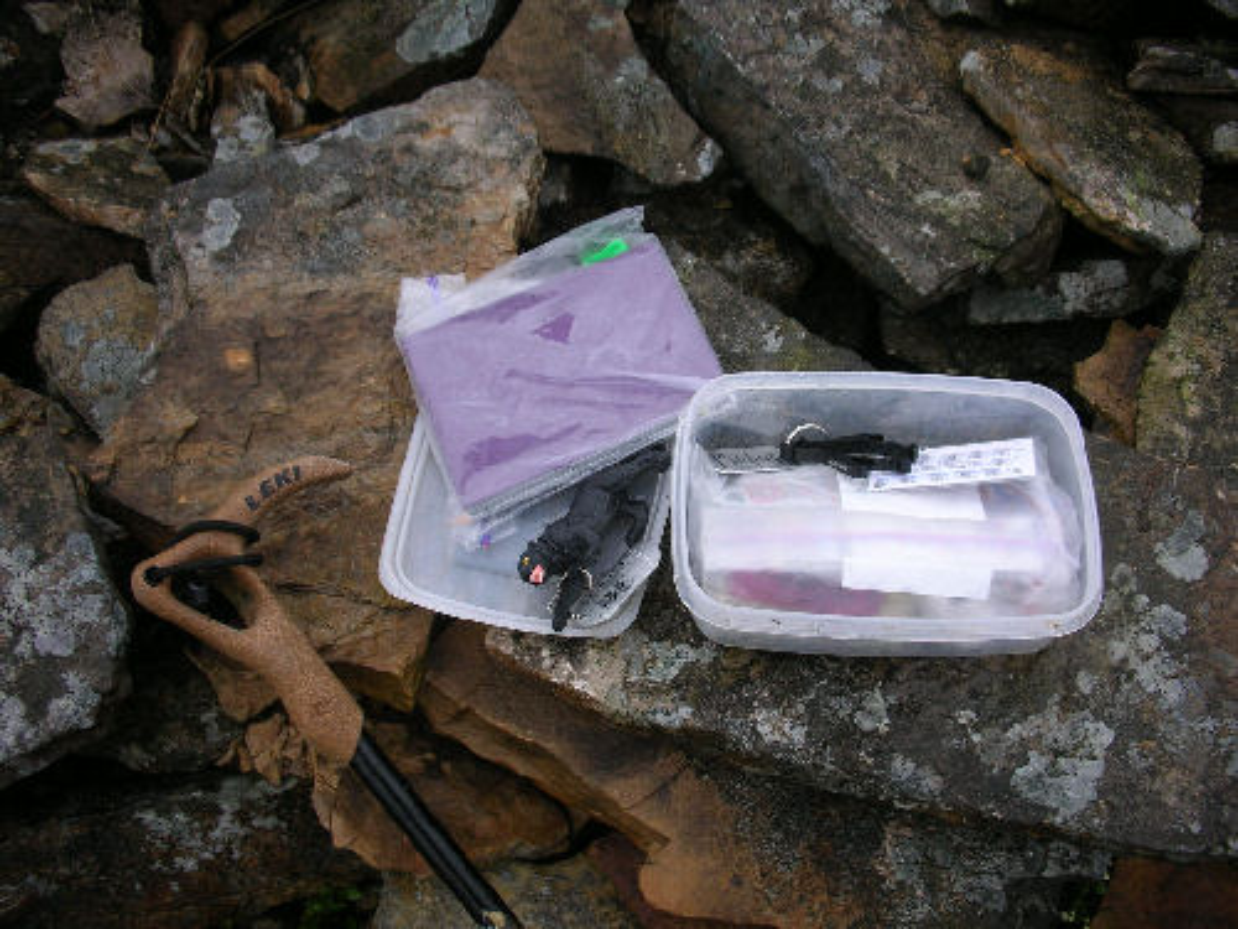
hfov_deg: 52.6
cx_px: 619
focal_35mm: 35
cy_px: 464
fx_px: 1252
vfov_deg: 40.7
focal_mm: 5.8
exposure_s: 1/196
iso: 50
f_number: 3
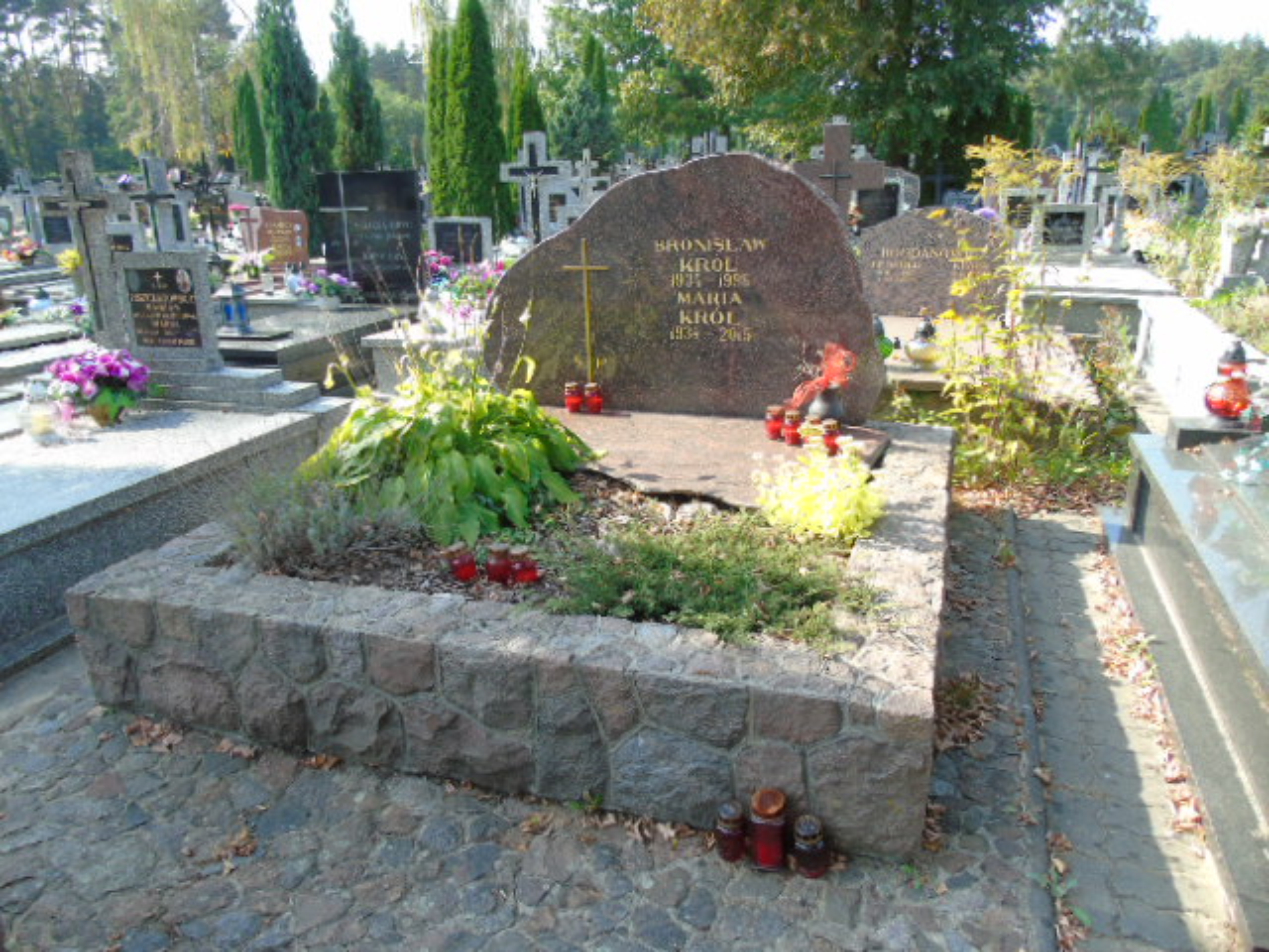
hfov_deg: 69.4
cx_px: 634
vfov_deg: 54.9
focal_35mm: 25
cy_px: 476
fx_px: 916
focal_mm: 4.4
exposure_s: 1/160
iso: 80
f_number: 3.4
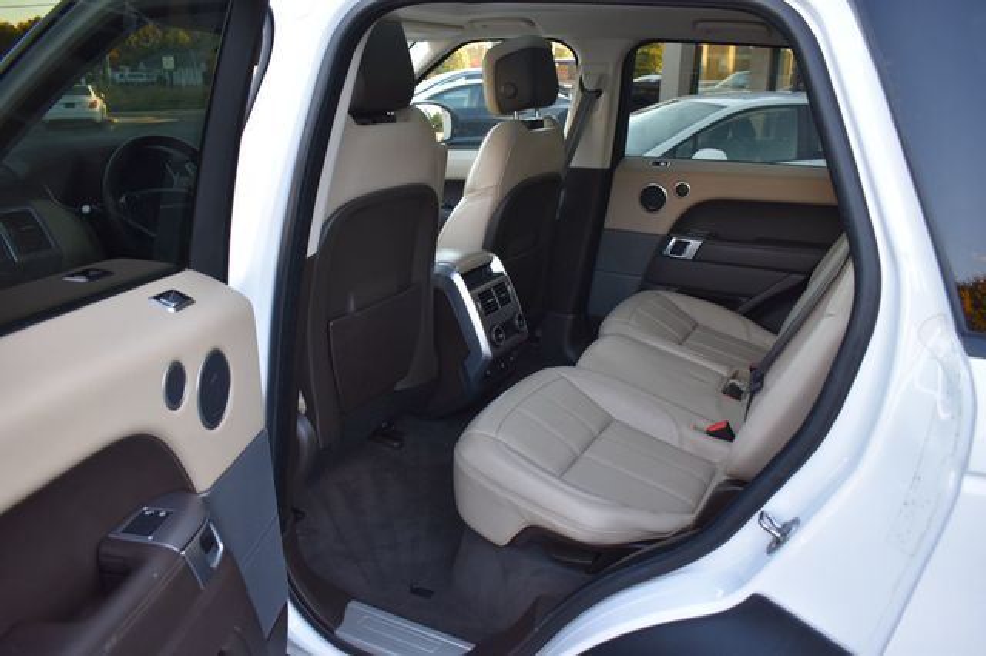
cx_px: 493
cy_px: 328
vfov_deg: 47.9
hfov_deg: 67.4
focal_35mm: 27
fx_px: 739
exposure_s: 1/60
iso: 450
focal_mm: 18
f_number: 4
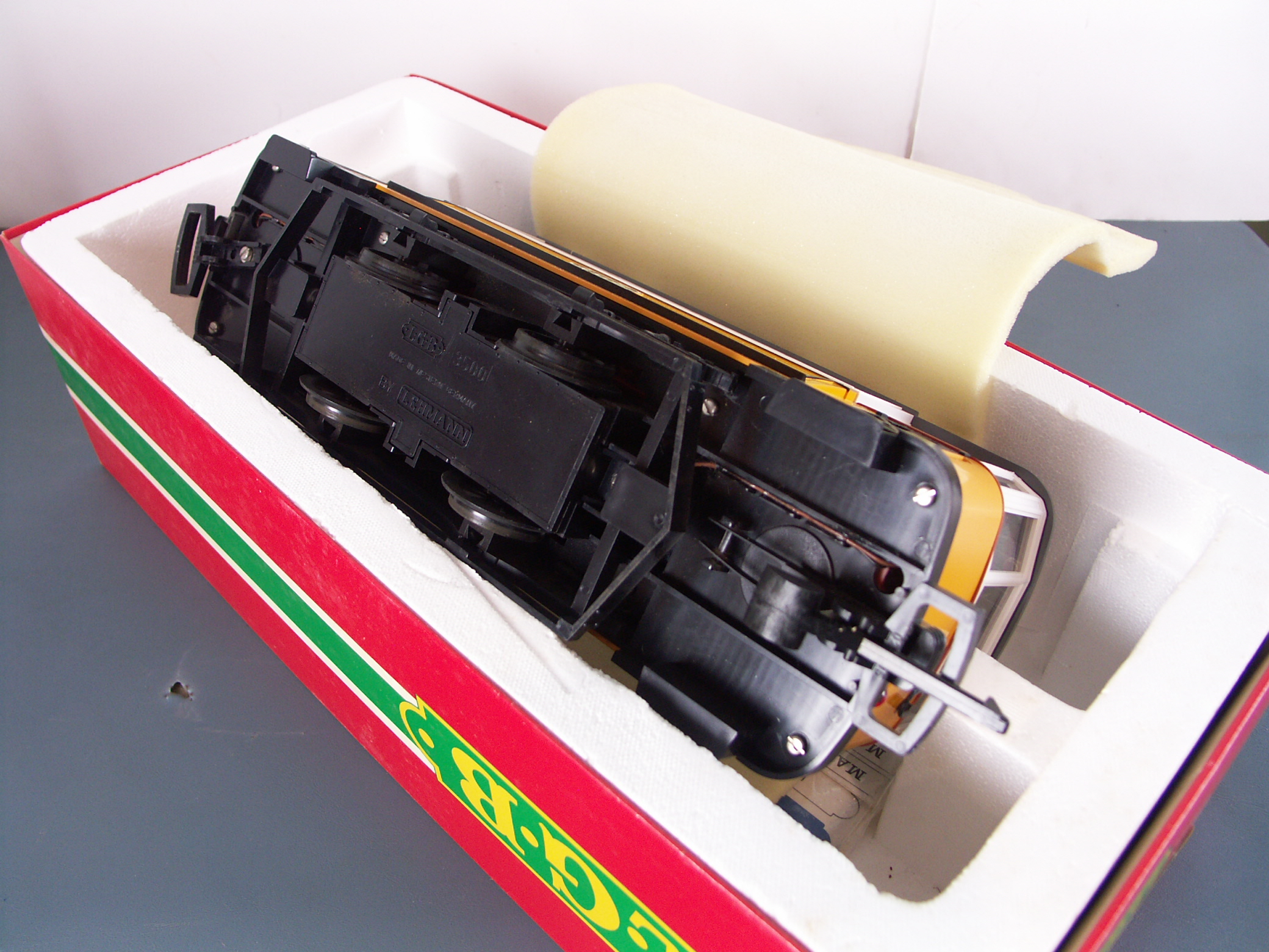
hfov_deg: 63.4
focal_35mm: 28
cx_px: 634
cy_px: 476
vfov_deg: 49.7
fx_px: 1026
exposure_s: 1/20
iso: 100
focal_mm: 7.2
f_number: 2.8
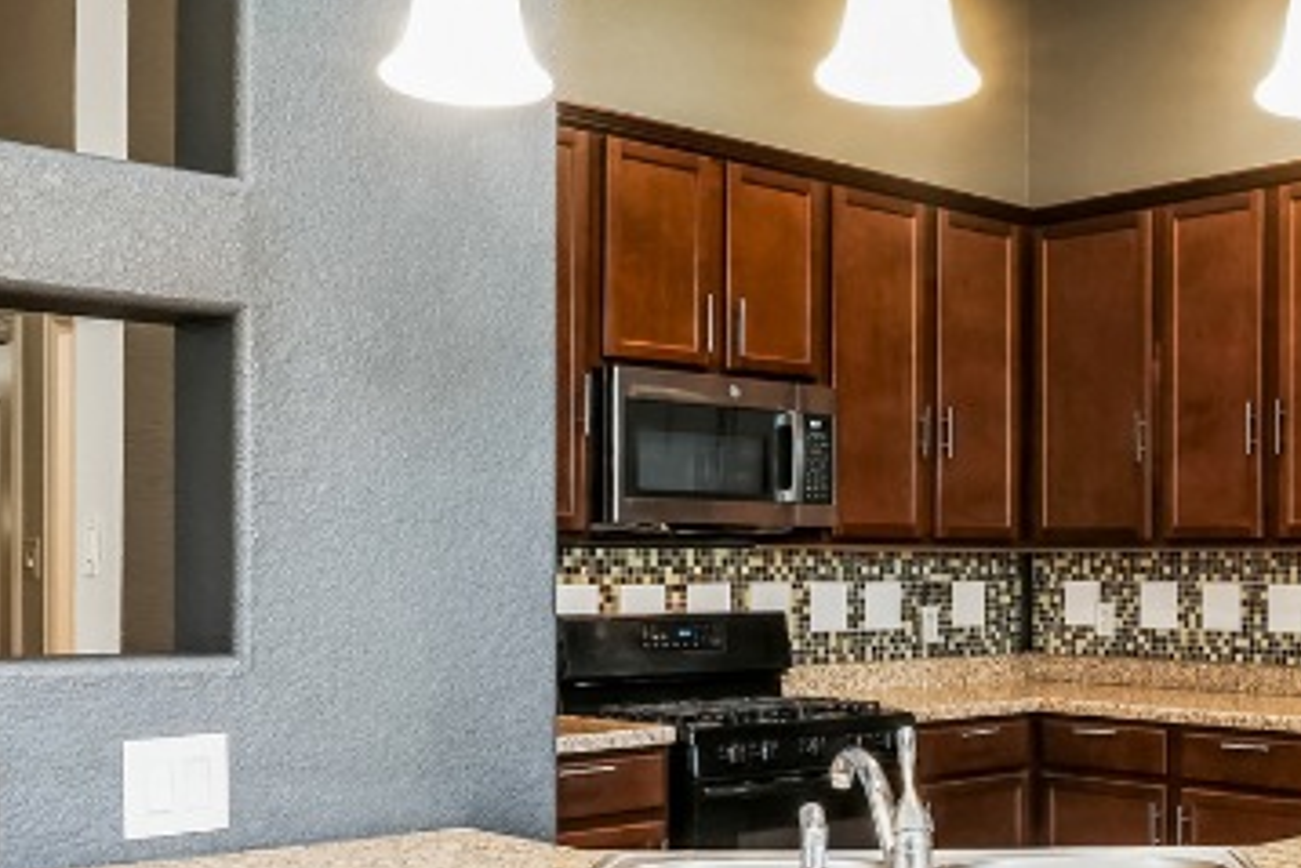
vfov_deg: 29.7
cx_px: 1065
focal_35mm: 45
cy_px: 570
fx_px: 1627
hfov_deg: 41.5
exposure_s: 1/4
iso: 320
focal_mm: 14
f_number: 9
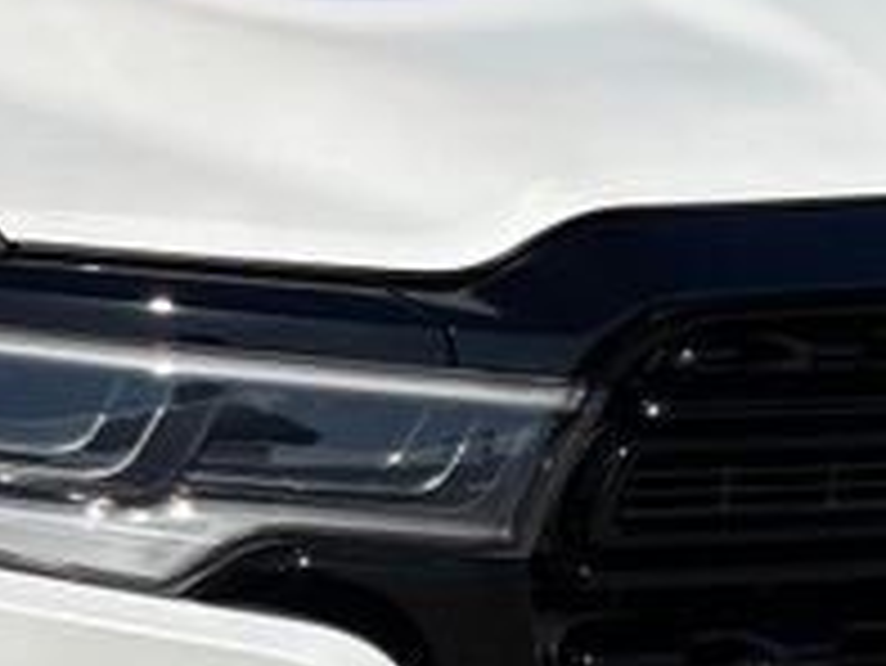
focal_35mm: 135
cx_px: -477
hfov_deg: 13.7
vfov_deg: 10.9
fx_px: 3457
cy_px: 104
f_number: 1.6
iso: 50
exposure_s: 1/6711
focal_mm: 5.96
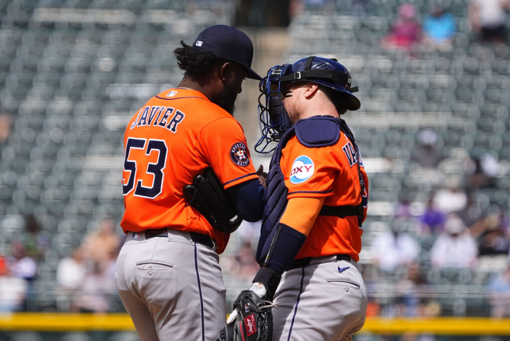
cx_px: 255
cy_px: 170
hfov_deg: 3.3
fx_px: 8820
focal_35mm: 622
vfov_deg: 2.2
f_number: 6.3
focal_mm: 415
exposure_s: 1/4000
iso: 1000
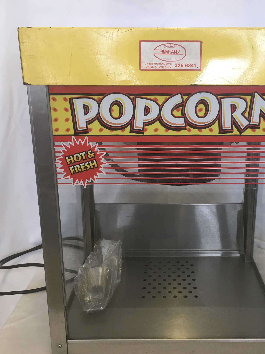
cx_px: 168
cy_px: 180
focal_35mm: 39
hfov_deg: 36.6
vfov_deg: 47.9
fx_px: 398
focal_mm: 4.15
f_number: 2.2
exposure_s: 1/30
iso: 32
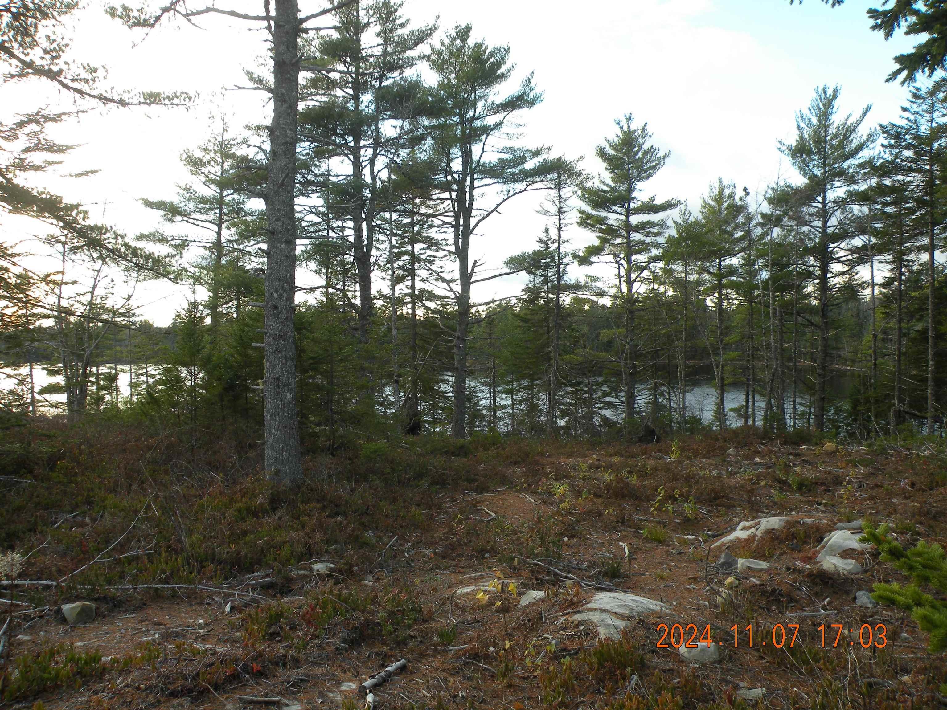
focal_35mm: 27
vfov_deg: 51.4
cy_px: 355
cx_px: 474
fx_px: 739
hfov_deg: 65.3
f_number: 3.5
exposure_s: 1/76.8
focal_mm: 4.7
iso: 64
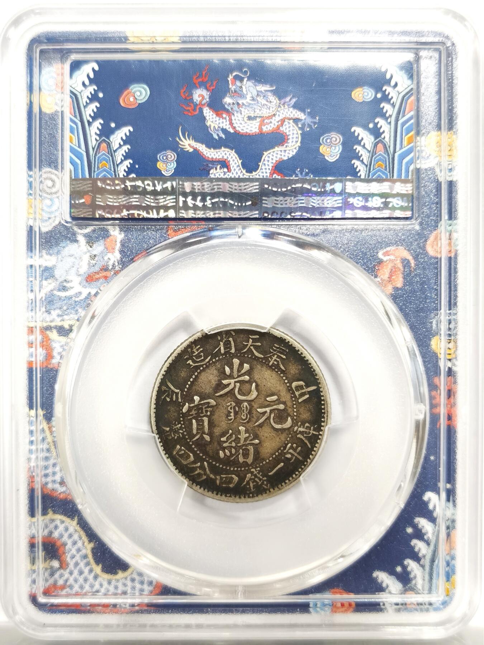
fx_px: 1007
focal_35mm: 54
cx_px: 242
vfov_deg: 35.5
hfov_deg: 27.0
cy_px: 322
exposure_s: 1/100
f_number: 16
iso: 200
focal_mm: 5.56
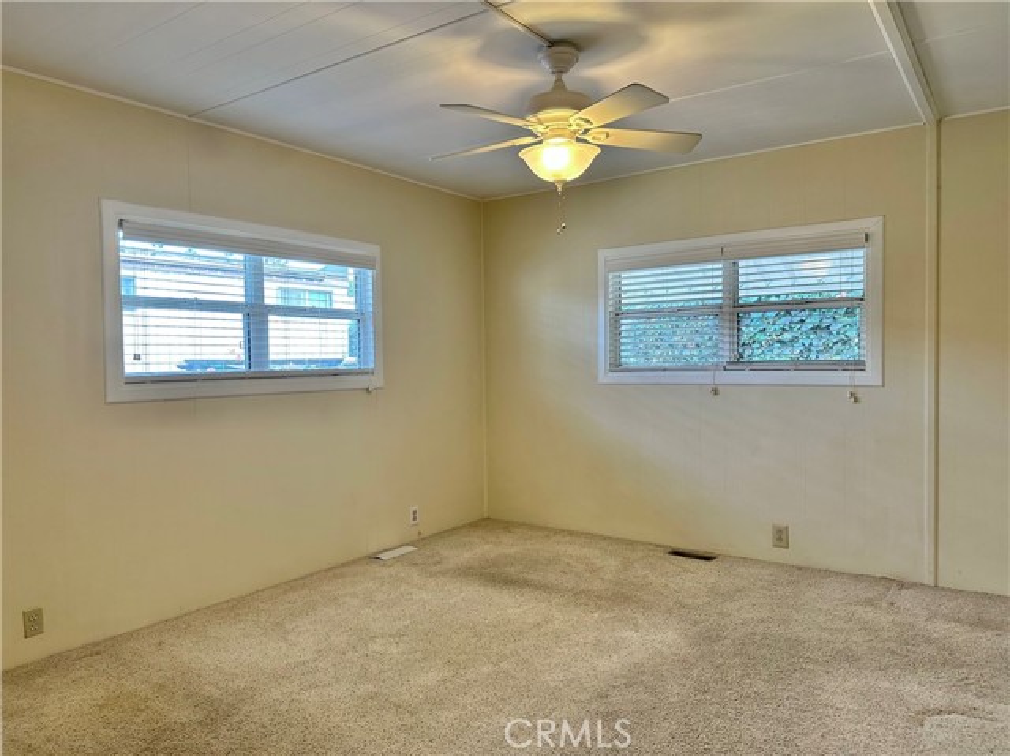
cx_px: 505
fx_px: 700
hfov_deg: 71.6
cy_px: 378
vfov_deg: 56.8
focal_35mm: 24
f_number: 1.78
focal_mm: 6.86
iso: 160
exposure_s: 1/120
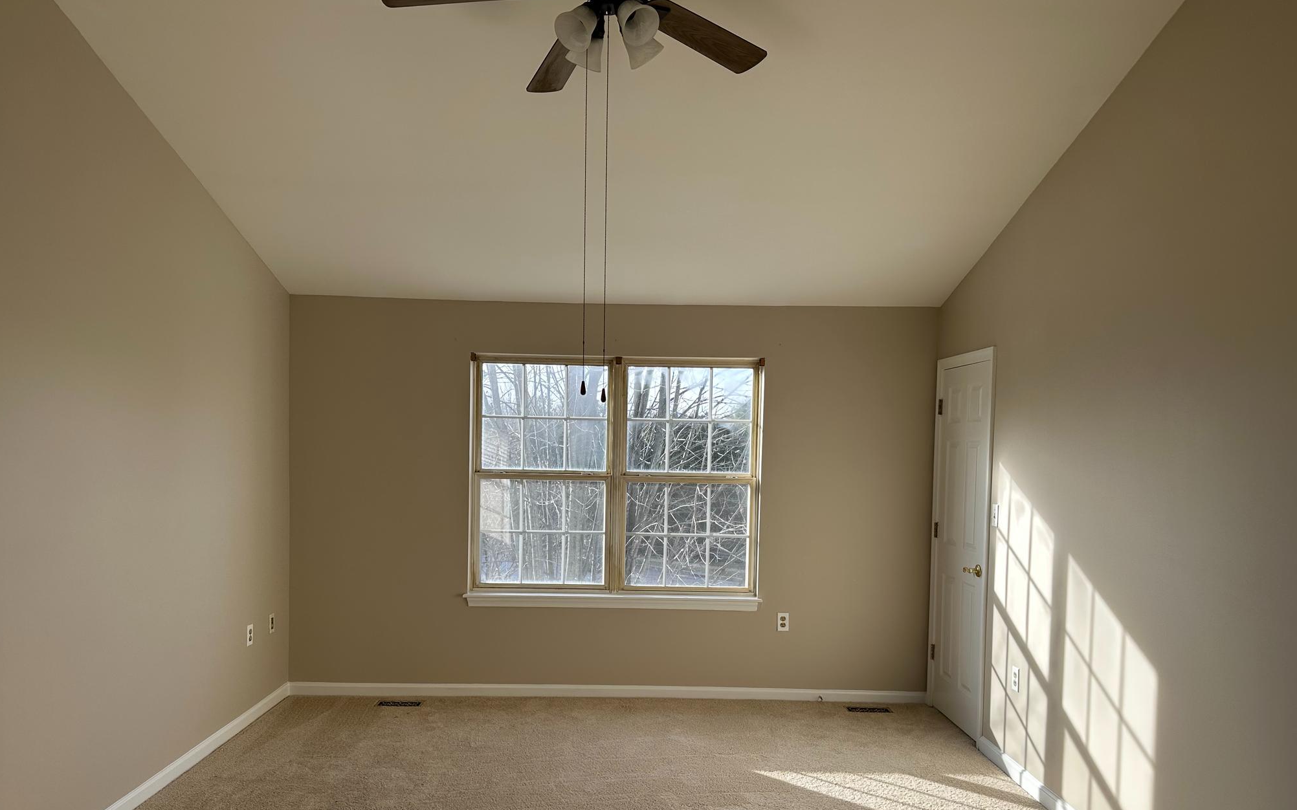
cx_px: 635
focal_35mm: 26
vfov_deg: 47.3
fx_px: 919
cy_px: 481
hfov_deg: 70.4
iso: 80
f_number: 1.78
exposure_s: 1/516
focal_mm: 6.86
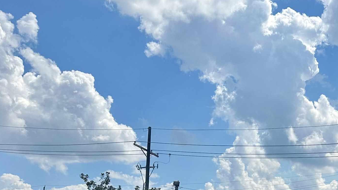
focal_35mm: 58
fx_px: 520
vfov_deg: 19.4
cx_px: 338
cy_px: 232
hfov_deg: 33.0
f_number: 1.78
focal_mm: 6.86
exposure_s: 1/10753
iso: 80
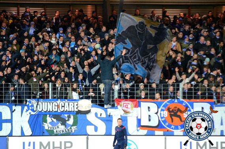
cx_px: 112
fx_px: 1870
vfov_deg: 4.6
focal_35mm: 300
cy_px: 74
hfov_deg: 6.9
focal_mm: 200
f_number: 2.8
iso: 1250
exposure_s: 1/250
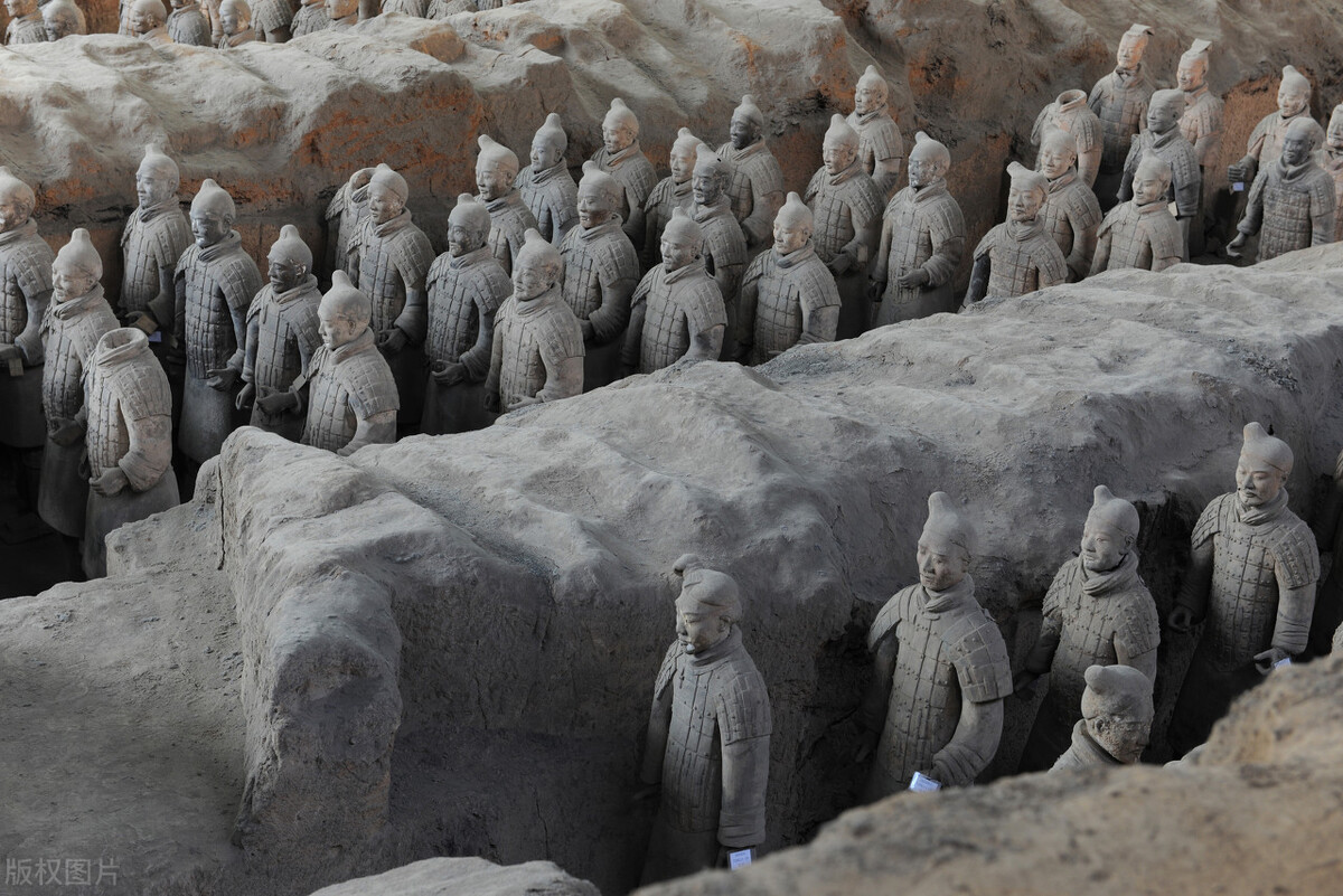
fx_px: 2314
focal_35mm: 62
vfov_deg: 21.9
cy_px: 448
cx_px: 672
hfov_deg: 32.4
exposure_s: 1/10
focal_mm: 62
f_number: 9
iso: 400
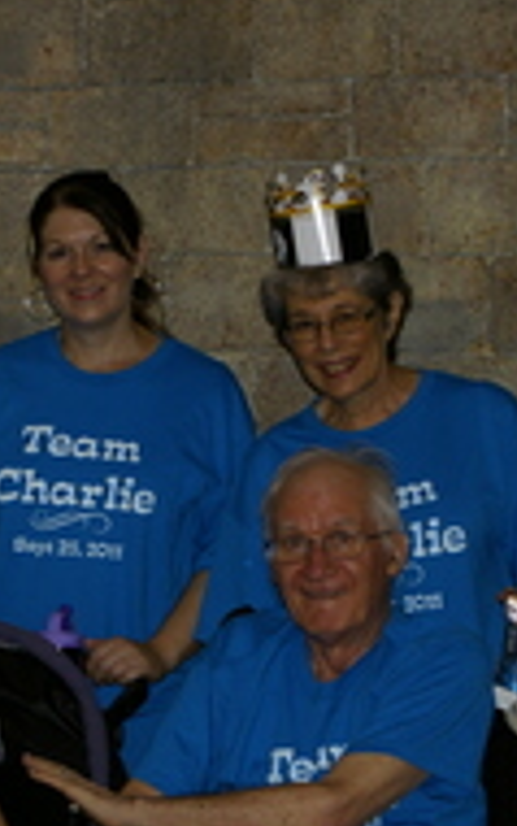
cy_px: 443
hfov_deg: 7.4
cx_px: 87
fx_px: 3986
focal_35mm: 177
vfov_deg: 11.8
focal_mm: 55
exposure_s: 1/60
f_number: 5.6
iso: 400
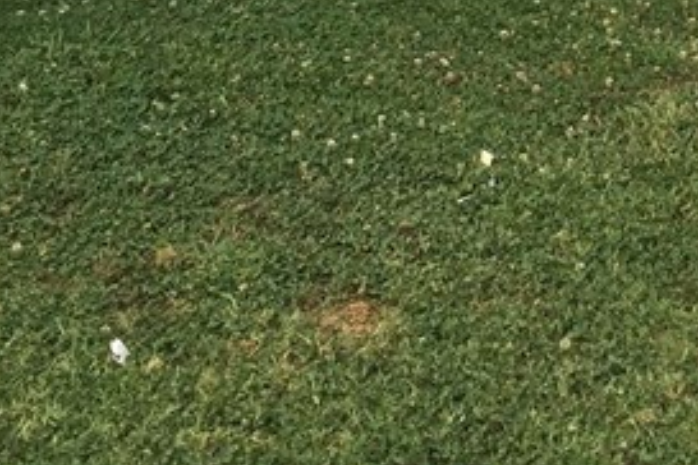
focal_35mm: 113
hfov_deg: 17.9
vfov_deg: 11.0
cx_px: 583
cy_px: -478
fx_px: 2191
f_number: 2.2
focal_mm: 4.15
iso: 32
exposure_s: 1/542
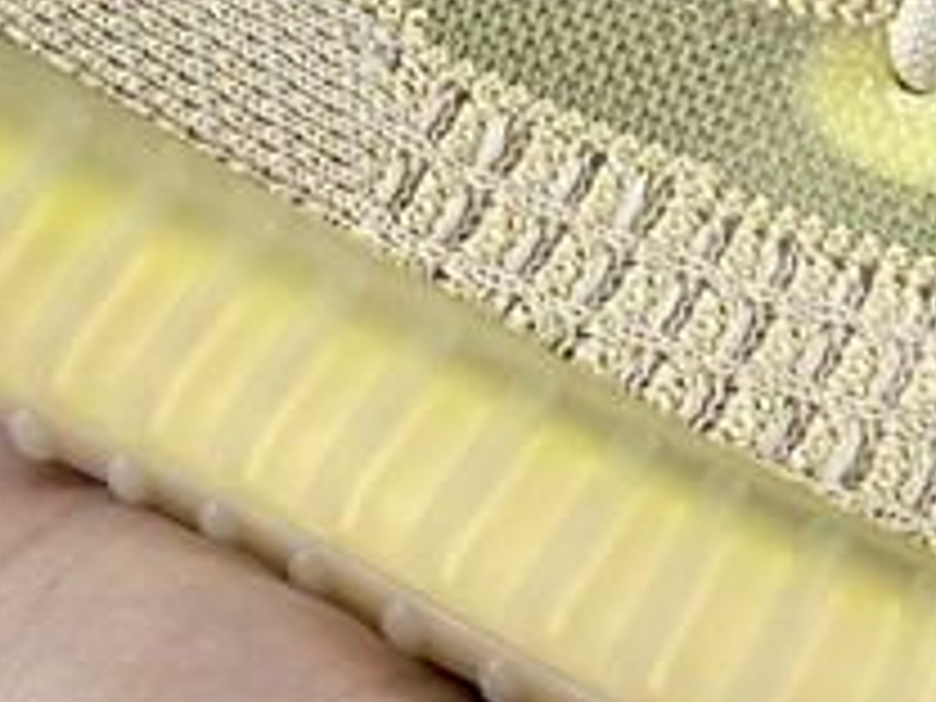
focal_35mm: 125
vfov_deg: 11.8
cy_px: 189
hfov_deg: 15.8
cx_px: 378
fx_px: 3380
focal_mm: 4.25
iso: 50
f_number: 1.8
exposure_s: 1/100
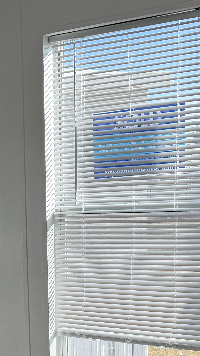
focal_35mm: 81
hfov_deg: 14.5
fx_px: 764
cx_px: -37
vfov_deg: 25.1
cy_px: 347
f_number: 1.78
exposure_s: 1/627
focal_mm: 6.76
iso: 80
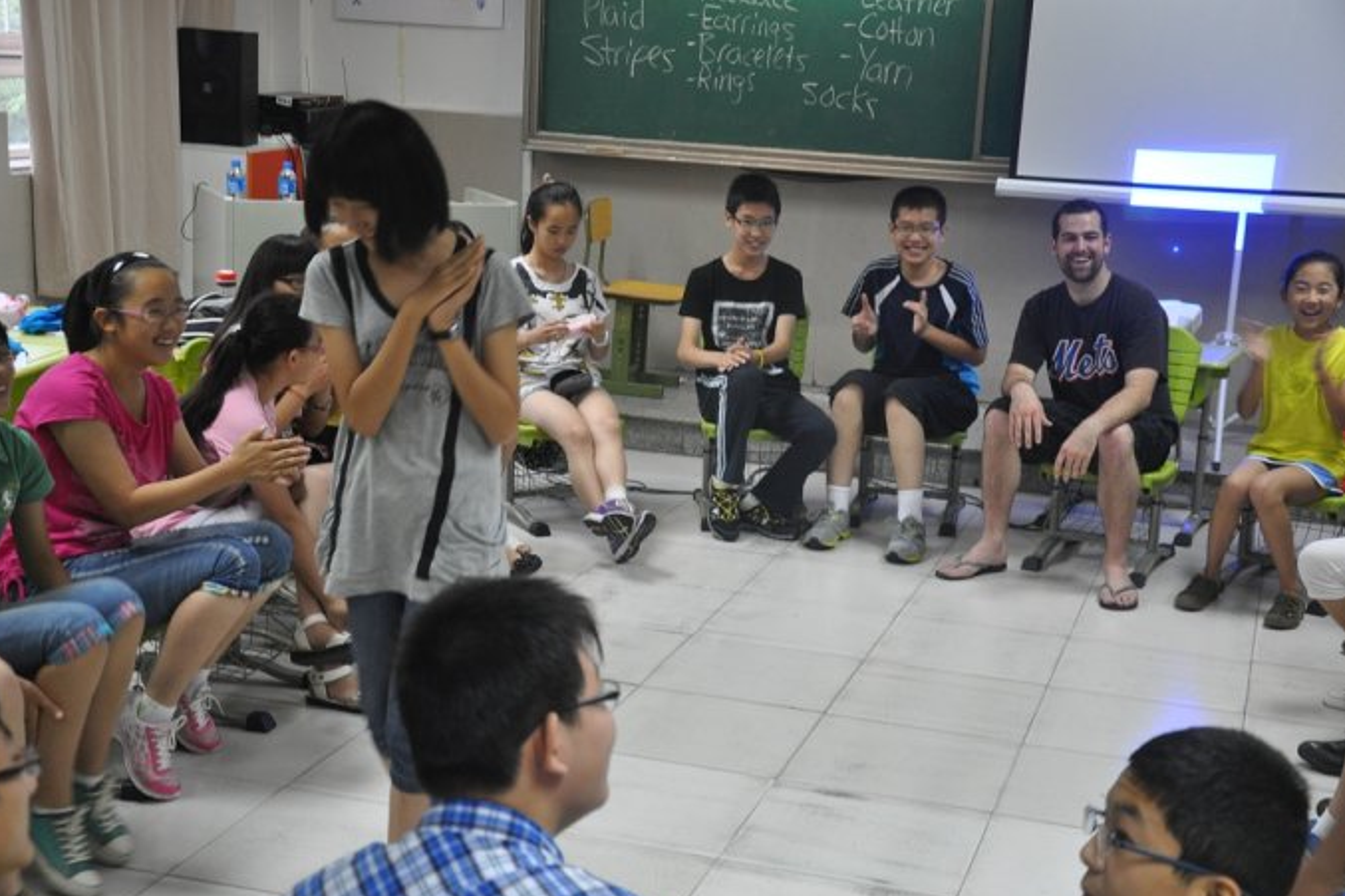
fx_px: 2166
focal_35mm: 58
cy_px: 453
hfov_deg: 34.5
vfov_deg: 23.4
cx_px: 662
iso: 800
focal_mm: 38
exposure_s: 1/40
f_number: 4.5
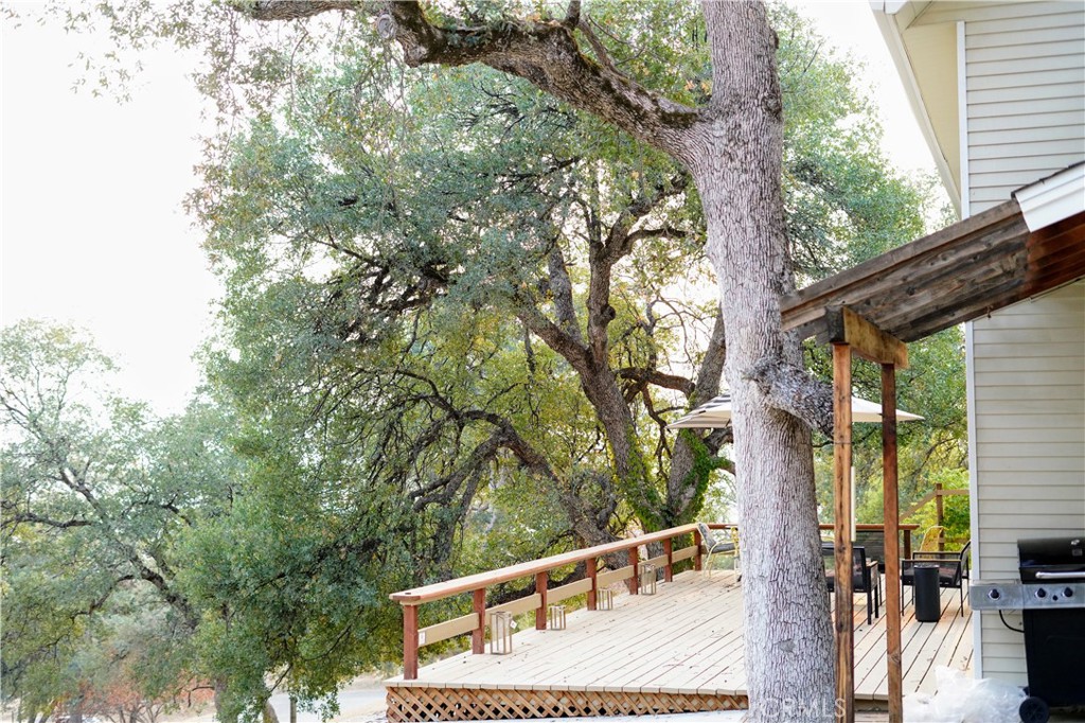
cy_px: 362
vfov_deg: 27.0
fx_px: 1506
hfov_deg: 39.6
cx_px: 542
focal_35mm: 50
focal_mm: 50
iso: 3200
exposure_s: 1/1000
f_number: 2.8
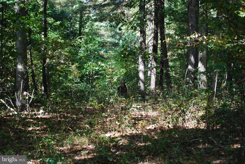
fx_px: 562
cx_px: 122
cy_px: 82
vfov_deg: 16.6
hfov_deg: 24.6
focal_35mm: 82
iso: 280
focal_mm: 55
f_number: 5.6
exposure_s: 1/60
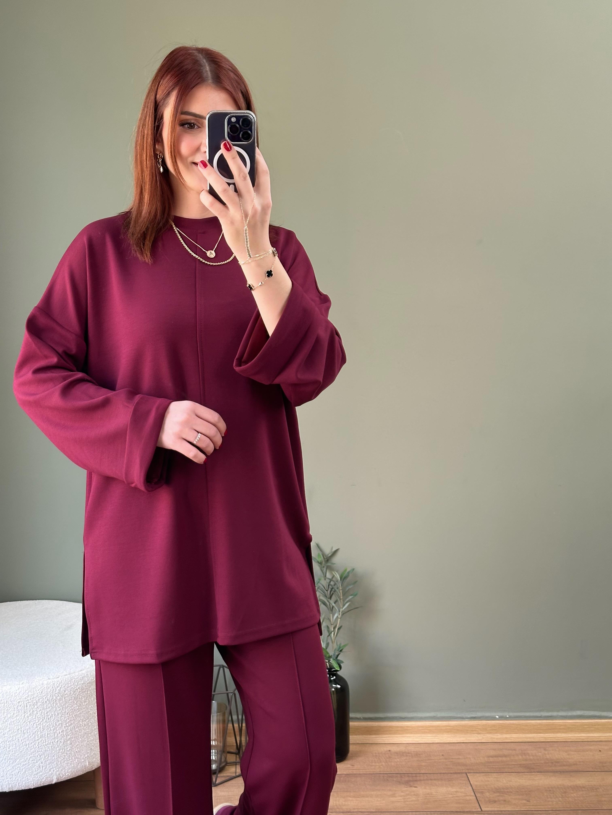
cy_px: 408
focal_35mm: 48
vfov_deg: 39.7
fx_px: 1131
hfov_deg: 30.3
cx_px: 306
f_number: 1.78
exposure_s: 1/69
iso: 80
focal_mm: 6.86
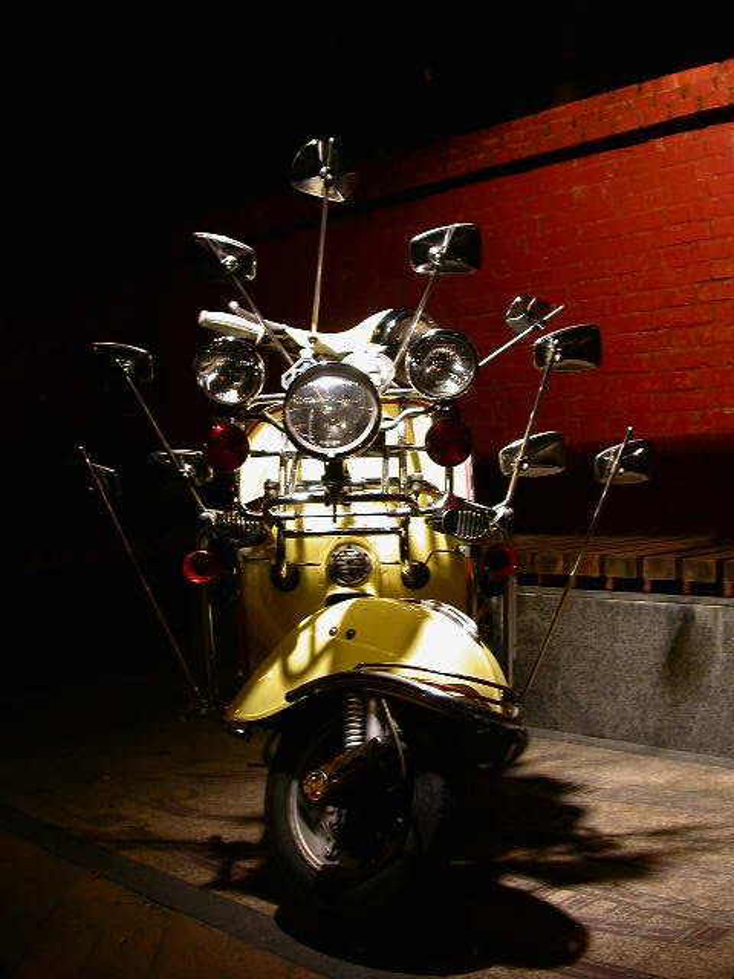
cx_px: 367
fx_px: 1074
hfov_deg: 37.7
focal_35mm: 38
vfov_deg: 49.0
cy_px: 490
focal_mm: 7.85
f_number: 2.6
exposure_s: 1/15.6
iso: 100
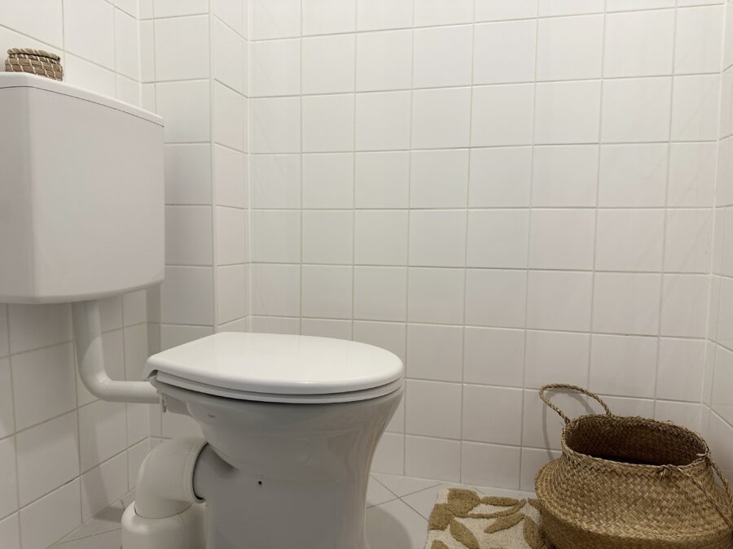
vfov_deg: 56.8
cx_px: 366
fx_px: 508
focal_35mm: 24
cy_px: 274
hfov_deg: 71.6
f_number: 1.78
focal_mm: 6.86
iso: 160
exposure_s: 1/100
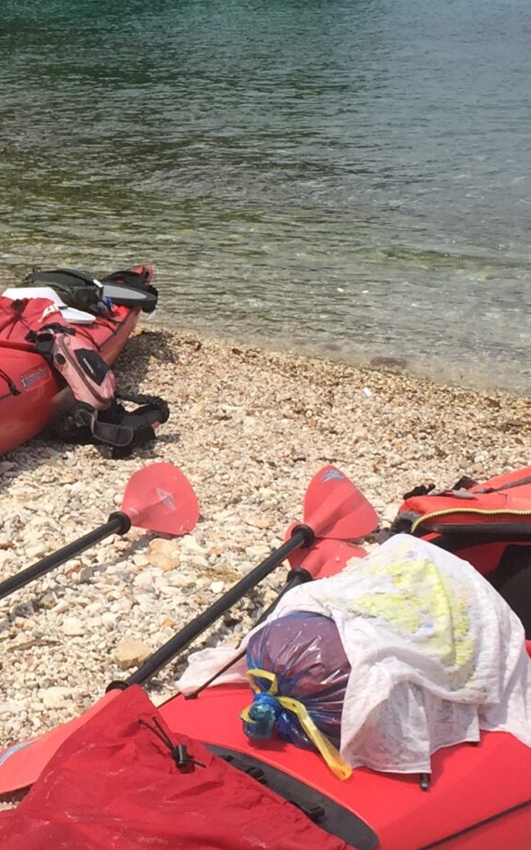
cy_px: 325
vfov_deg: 24.0
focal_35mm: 86
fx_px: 1991
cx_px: -84
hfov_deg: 14.7
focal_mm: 4.15
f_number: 2.2
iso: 32
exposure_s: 1/3049
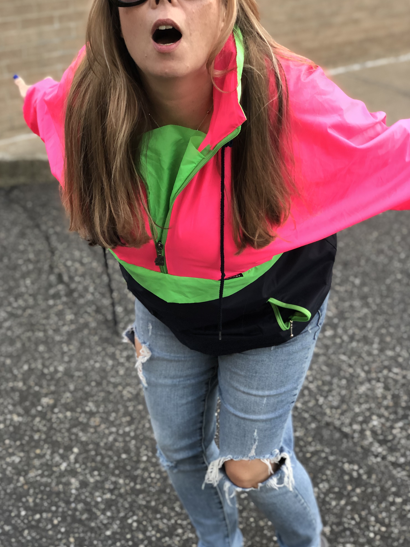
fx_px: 837
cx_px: 203
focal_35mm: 53
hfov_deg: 27.5
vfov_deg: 36.2
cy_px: 270
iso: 80
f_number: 2.4
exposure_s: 1/60
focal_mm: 6
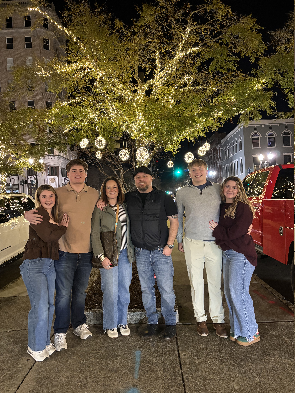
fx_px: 295
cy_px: 196
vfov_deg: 67.3
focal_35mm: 26
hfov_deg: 53.1
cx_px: 148
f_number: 1.6
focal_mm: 5.96
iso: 800
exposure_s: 1/30
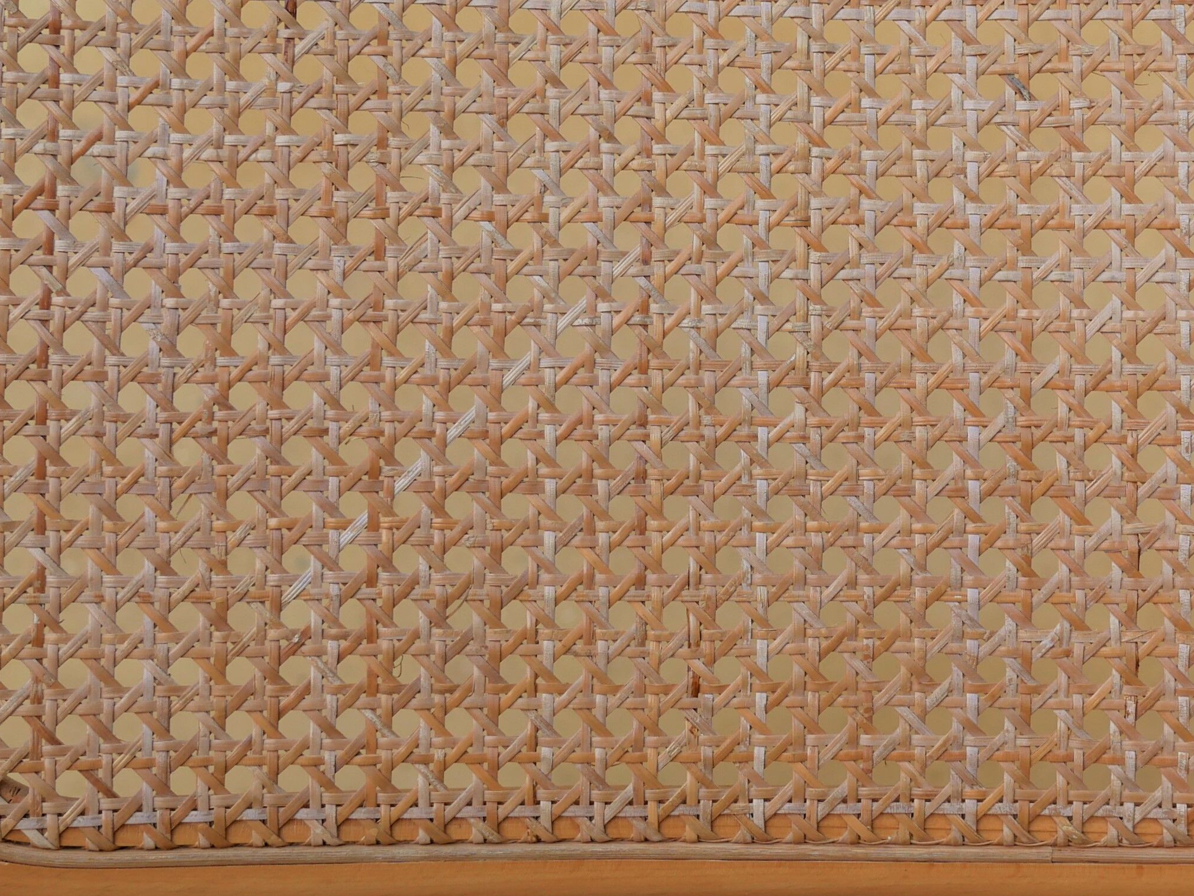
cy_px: 278
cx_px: 868
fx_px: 3071
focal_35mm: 89
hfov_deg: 21.8
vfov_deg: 16.6
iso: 200
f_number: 2.8
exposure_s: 1/250
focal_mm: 20
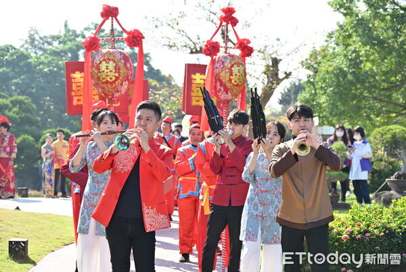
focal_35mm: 88
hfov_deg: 23.1
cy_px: 136
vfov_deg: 15.6
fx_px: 993
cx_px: 203
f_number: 6.3
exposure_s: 1/250
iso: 200
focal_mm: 88
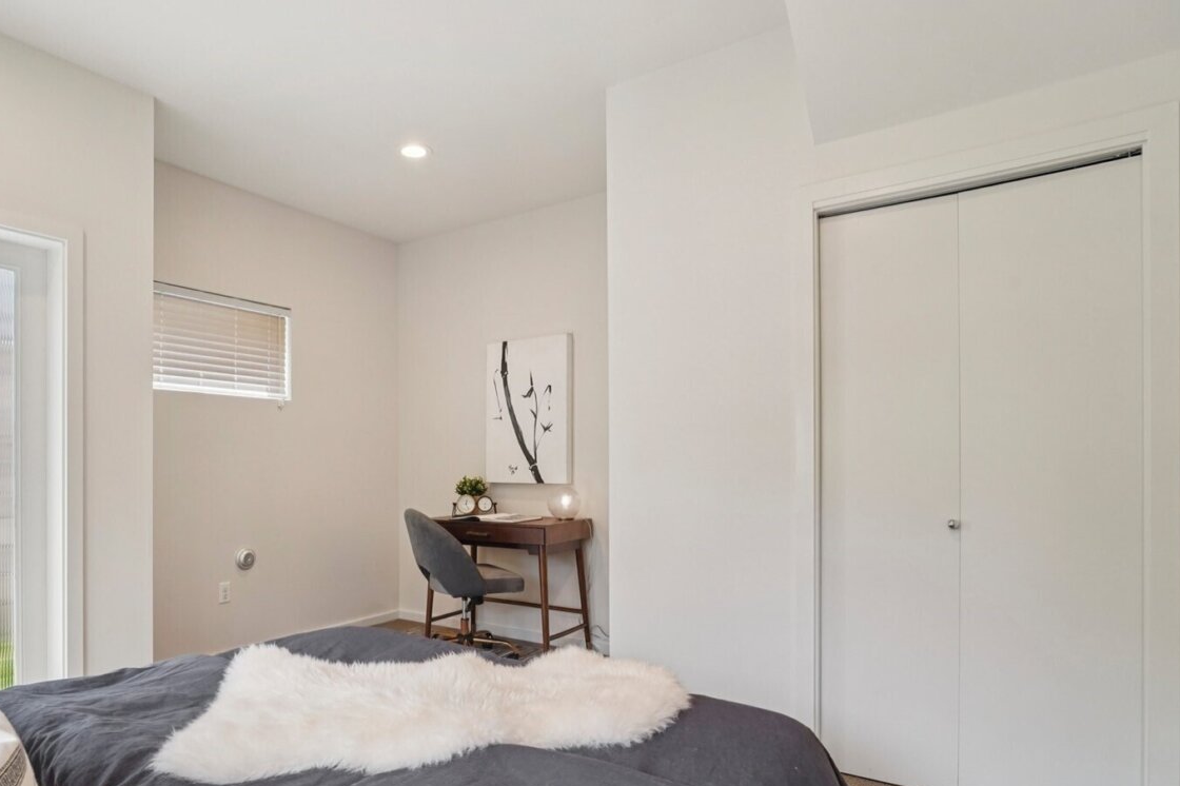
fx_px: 655
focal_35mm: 20
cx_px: 474
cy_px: 475
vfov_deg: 61.3
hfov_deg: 83.0
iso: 1600
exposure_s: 1/80
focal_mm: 16
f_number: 8
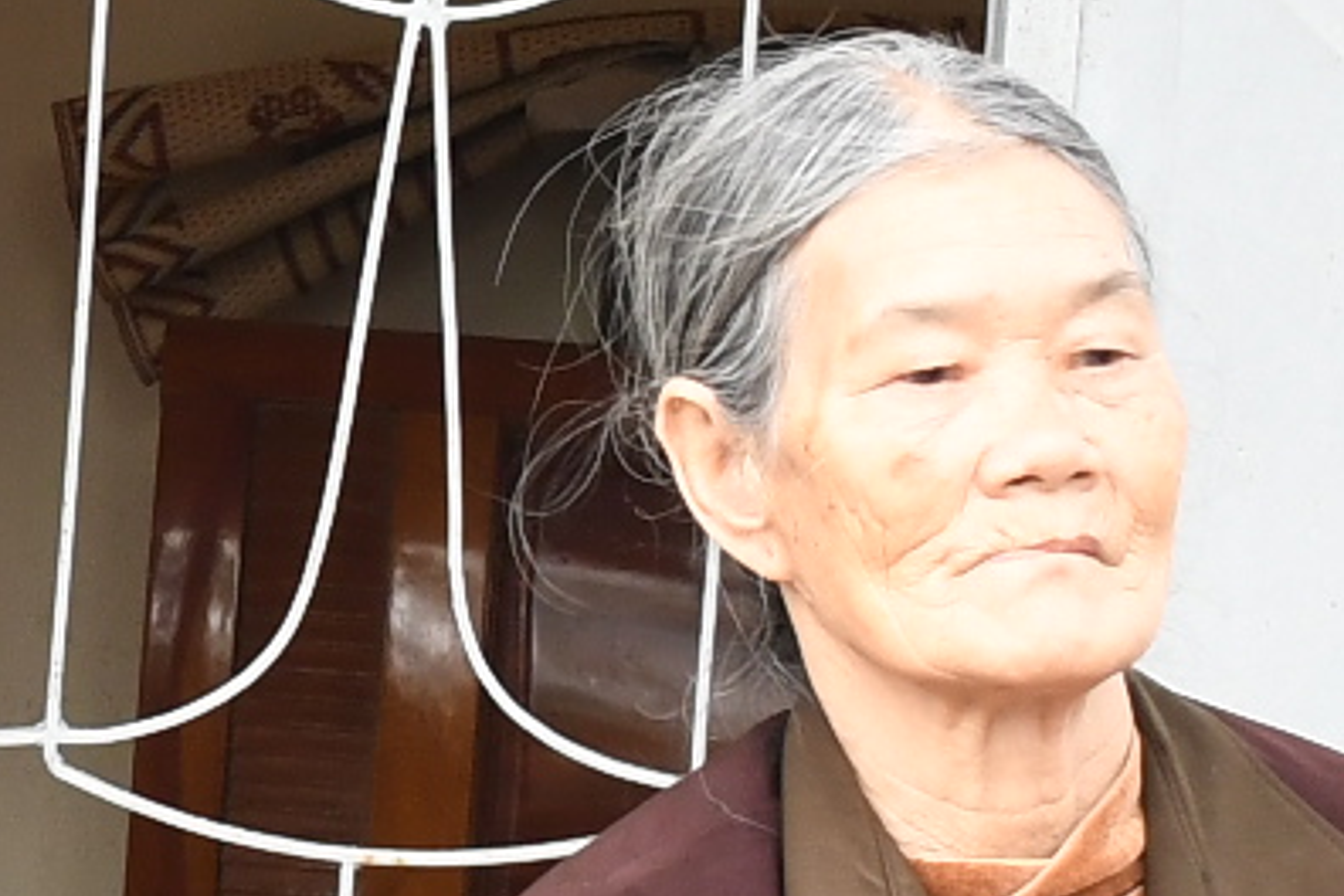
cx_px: -333
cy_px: 98
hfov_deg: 8.0
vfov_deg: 5.4
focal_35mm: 253
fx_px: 9445
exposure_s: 1/200
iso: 500
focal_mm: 24
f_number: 6.3
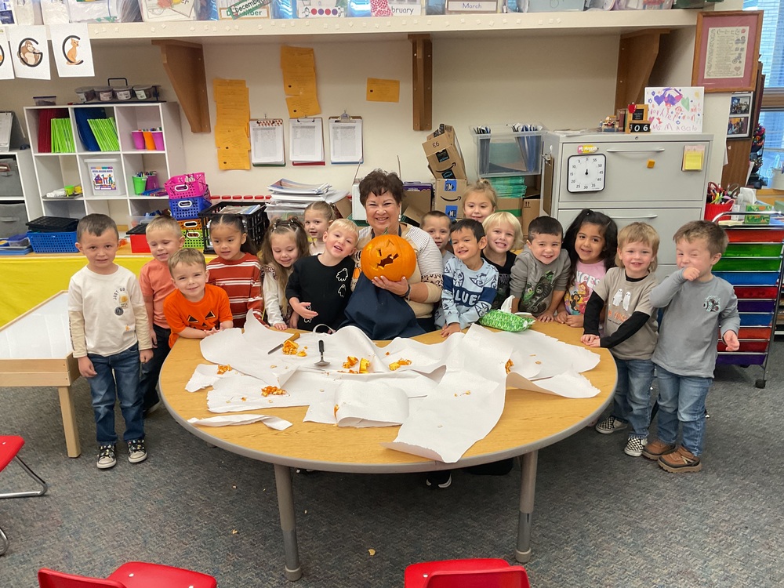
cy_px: 294
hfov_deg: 61.7
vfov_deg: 48.2
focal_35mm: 29
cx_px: 392
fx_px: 657
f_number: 1.8
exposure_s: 1/60
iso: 80
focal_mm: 3
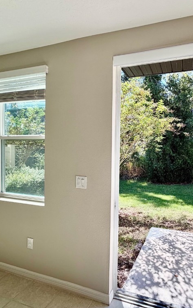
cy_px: 154
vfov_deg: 85.1
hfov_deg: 57.6
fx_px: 168
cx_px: 137
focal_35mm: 20
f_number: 2.2
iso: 64
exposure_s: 1/502
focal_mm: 2.22
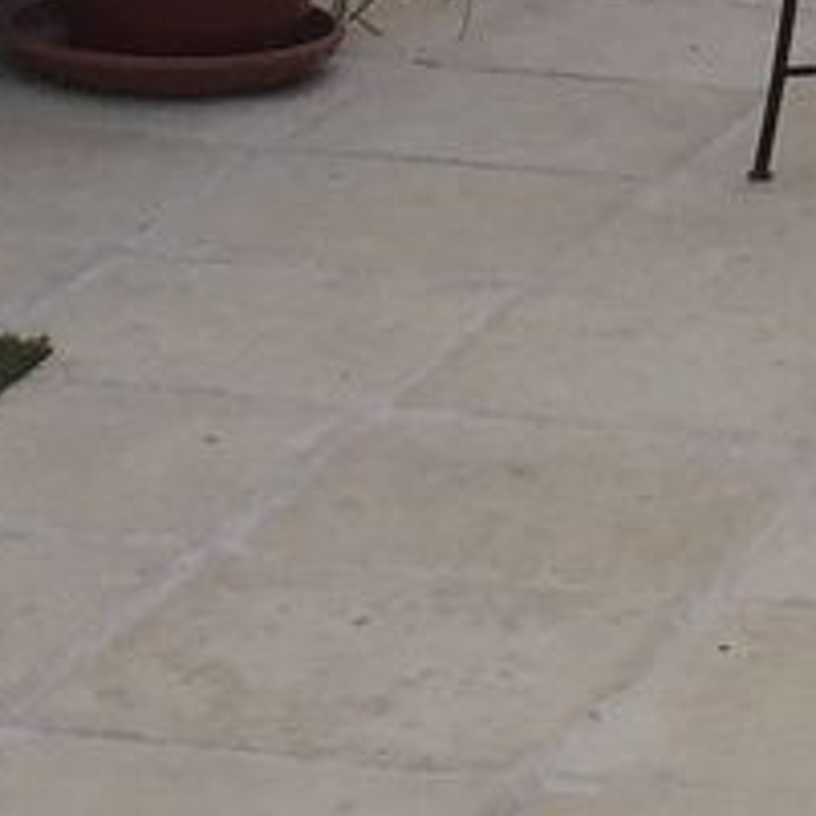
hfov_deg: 8.3
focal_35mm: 204
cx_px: 1401
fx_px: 5441
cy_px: -869
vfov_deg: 8.1
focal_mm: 4.15
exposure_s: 1/706
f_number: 2.2
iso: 32
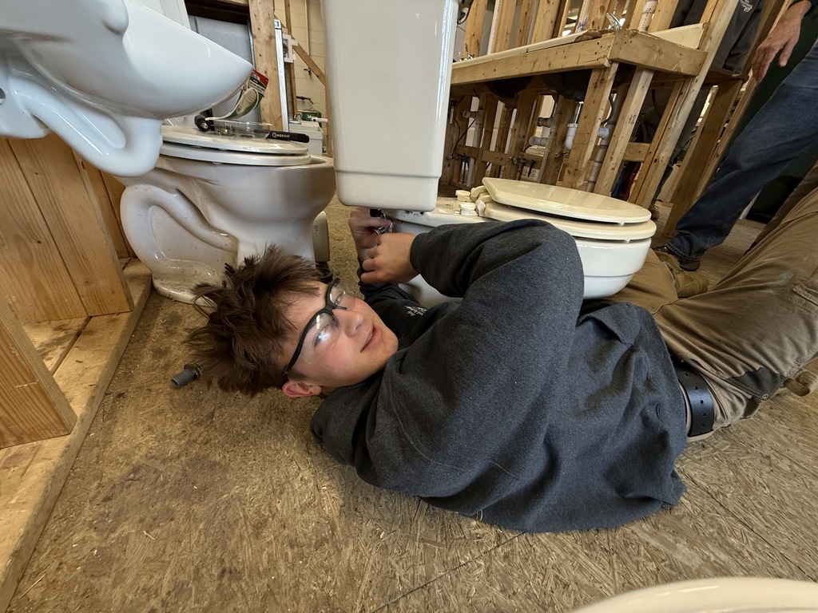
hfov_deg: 102.1
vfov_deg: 85.7
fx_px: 331
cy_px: 306
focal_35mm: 14
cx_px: 409
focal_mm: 2.22
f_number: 2.2
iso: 320
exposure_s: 1/60
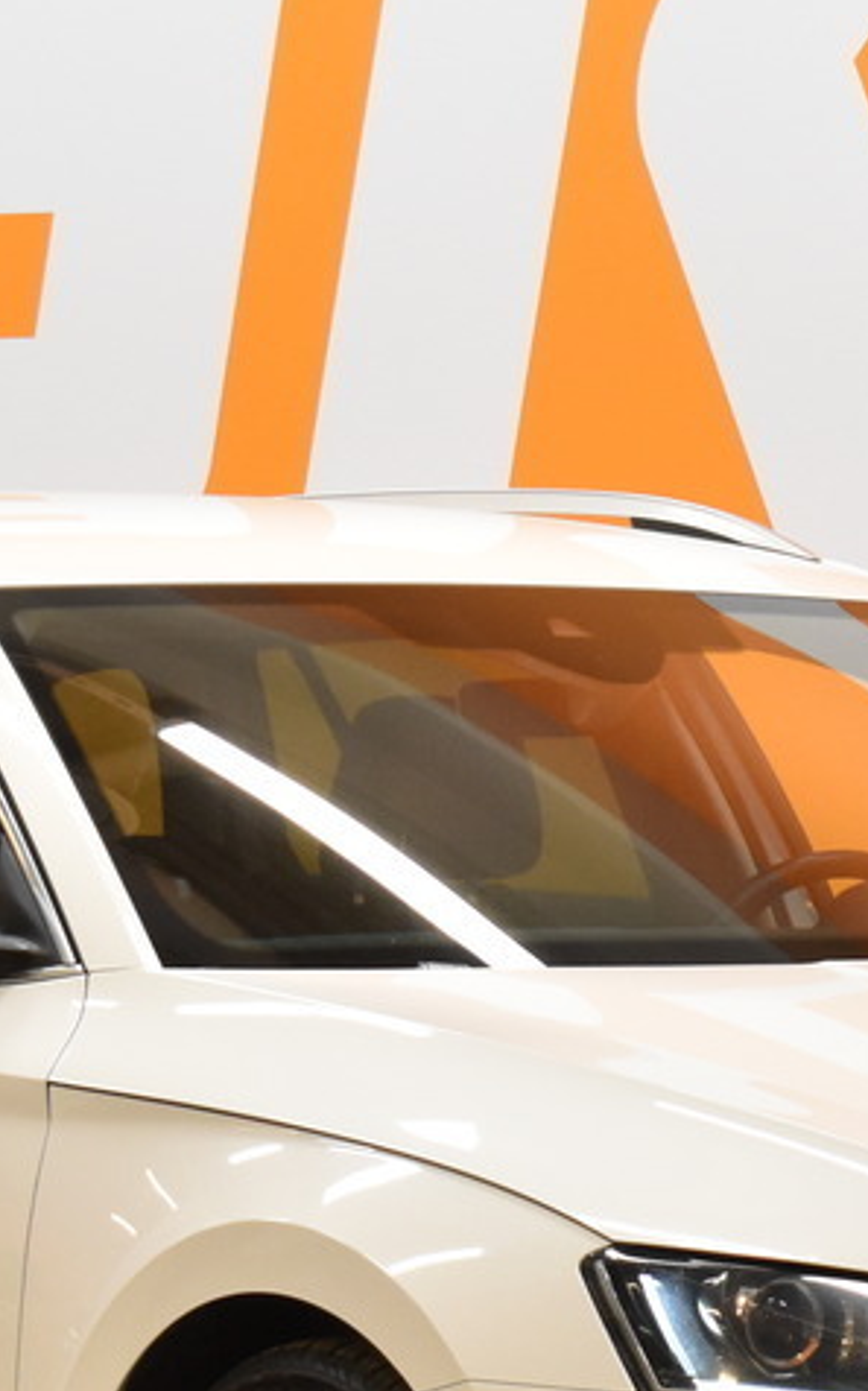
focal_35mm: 250
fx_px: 9474
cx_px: 538
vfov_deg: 8.4
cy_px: 704
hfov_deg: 5.2
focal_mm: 48
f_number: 5.3
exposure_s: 1/80
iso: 1400
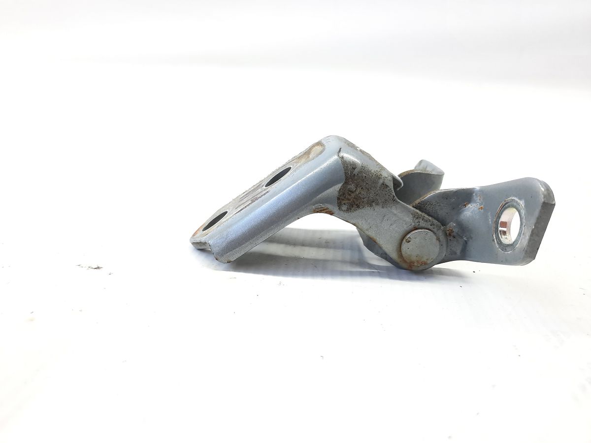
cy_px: 222
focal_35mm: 25
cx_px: 296
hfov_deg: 69.4
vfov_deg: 54.9
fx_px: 427
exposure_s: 1/50
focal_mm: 4.6
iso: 125
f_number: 2
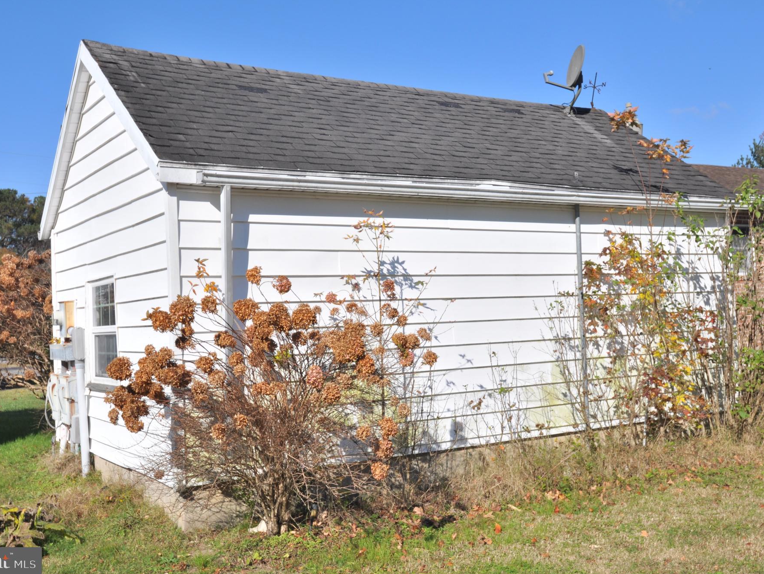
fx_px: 883
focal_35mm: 40
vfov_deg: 36.0
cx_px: 388
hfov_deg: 46.8
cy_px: 284
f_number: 10
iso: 200
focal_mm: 24
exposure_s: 1/400
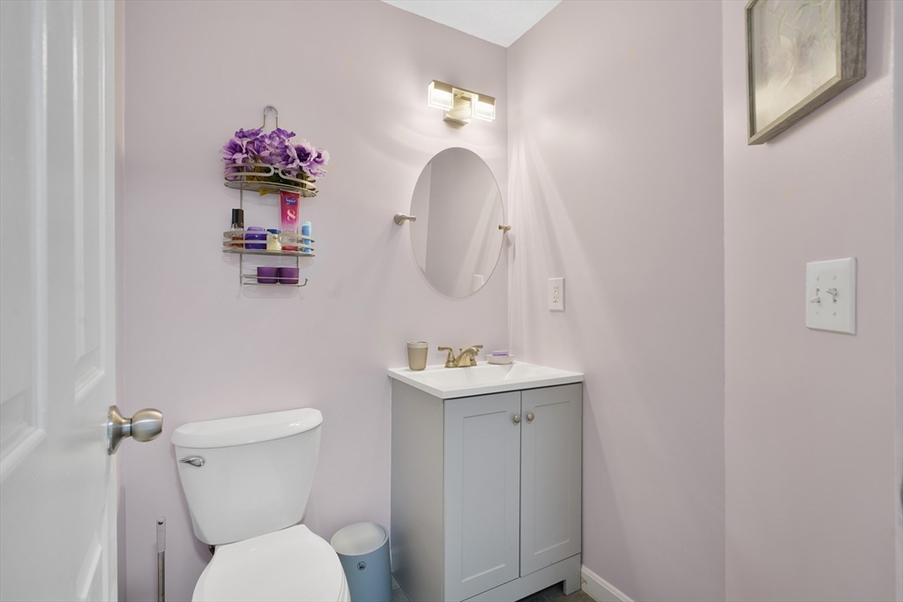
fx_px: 401
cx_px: 452
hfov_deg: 96.7
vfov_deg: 73.8
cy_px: 301
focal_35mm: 16
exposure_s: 1
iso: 100
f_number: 8
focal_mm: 16
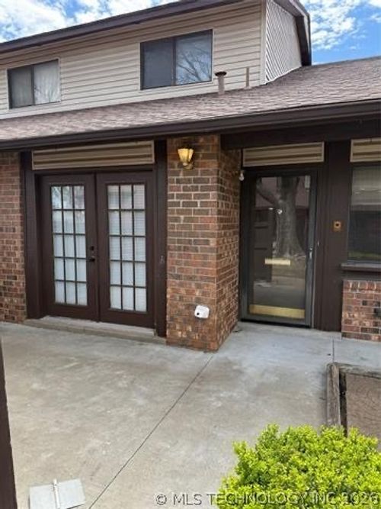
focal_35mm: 24
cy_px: 254
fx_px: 352
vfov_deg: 71.6
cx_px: 190
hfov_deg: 56.8
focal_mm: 6.76
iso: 80
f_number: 1.78
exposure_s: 1/920
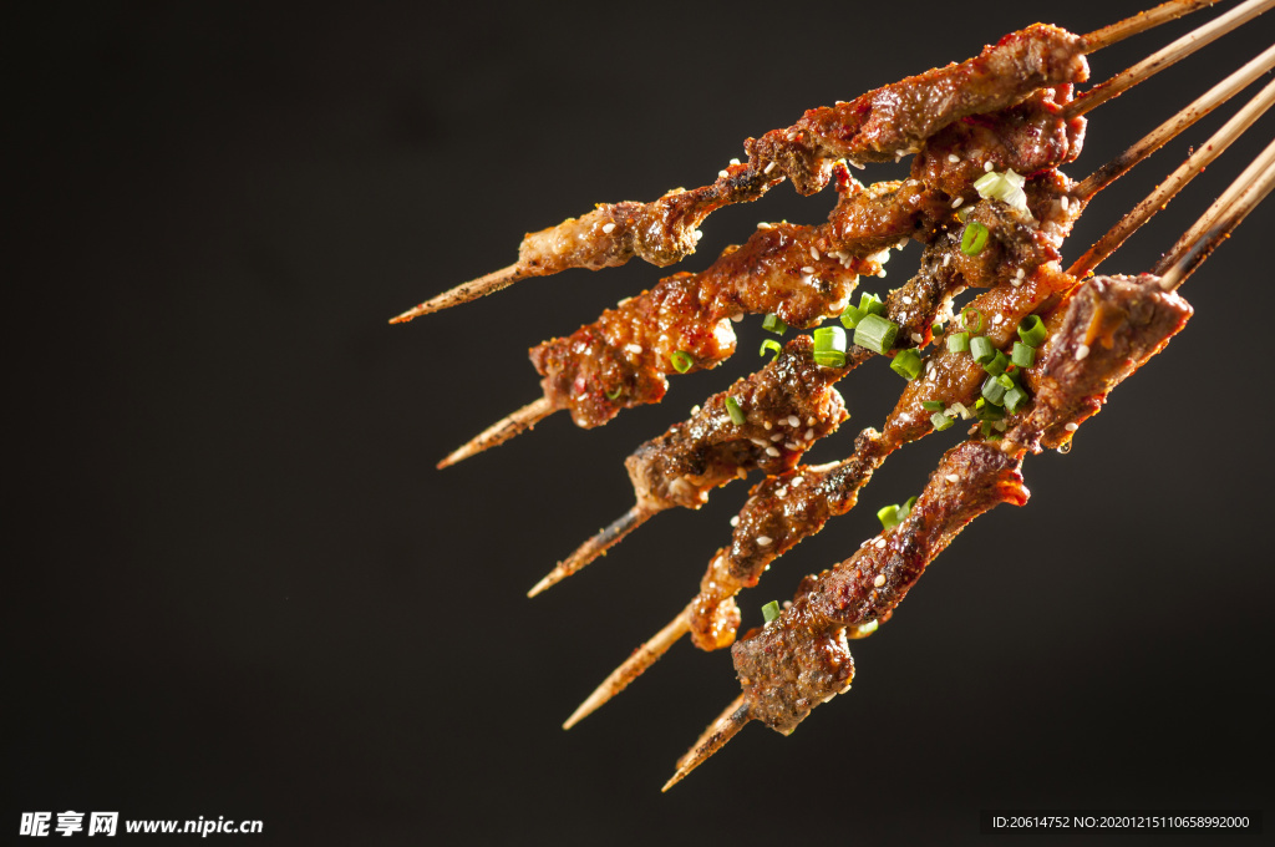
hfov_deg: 13.1
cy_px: 424
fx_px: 5571
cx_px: 638
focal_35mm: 158
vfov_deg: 8.7
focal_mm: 105
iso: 200
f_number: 4.5
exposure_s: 1/50
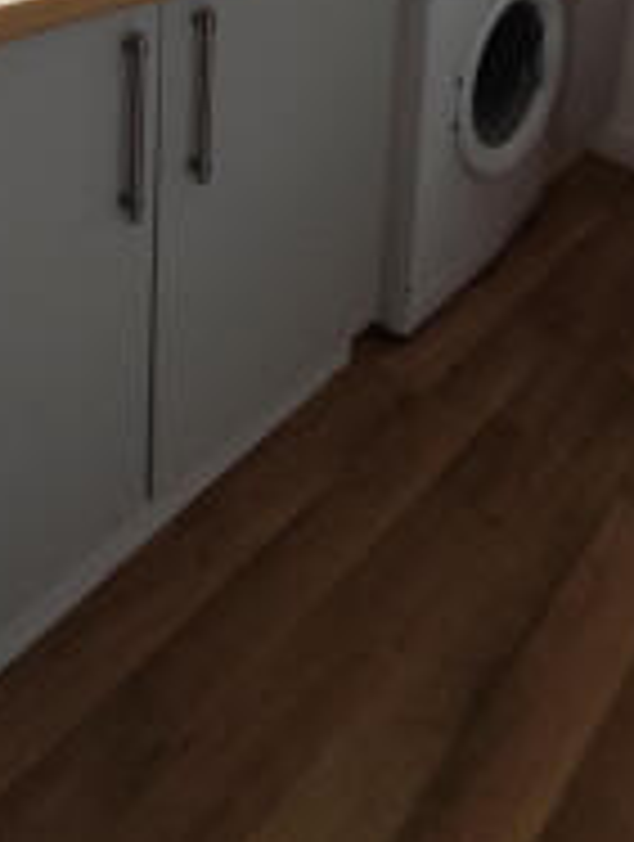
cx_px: 315
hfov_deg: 40.8
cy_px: -128
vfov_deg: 40.1
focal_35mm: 35
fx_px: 852
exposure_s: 1/100
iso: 100
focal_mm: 1.65
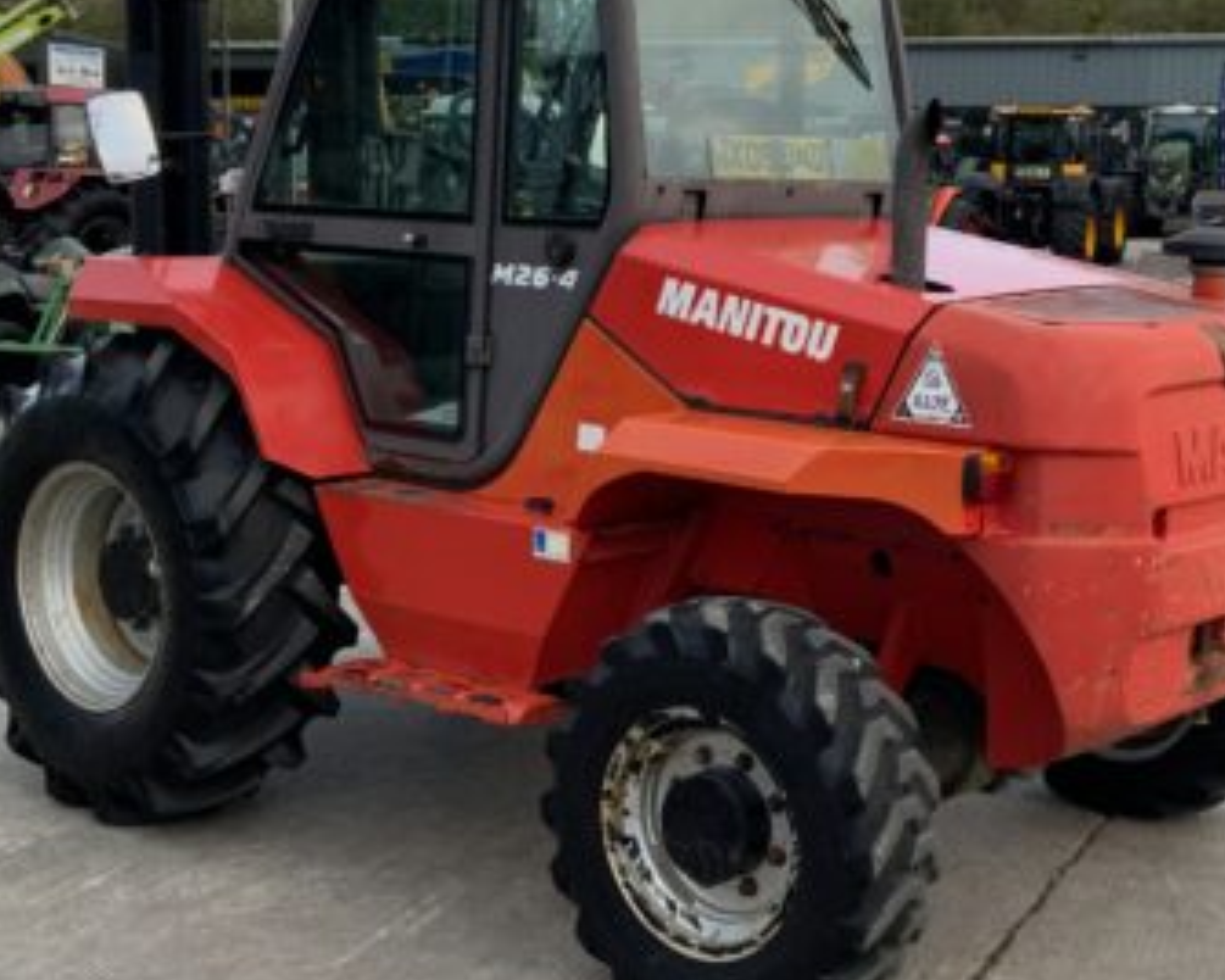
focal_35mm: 54
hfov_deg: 34.5
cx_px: 786
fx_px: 1958
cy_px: 373
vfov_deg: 28.0
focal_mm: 3
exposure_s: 1/122
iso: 32
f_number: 1.8
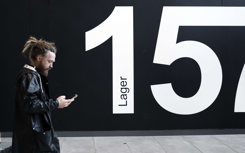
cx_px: 96
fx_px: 418
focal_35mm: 63
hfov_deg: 32.5
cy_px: 56
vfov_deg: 20.7
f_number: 3.2
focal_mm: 30.8
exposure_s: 1/320
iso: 640
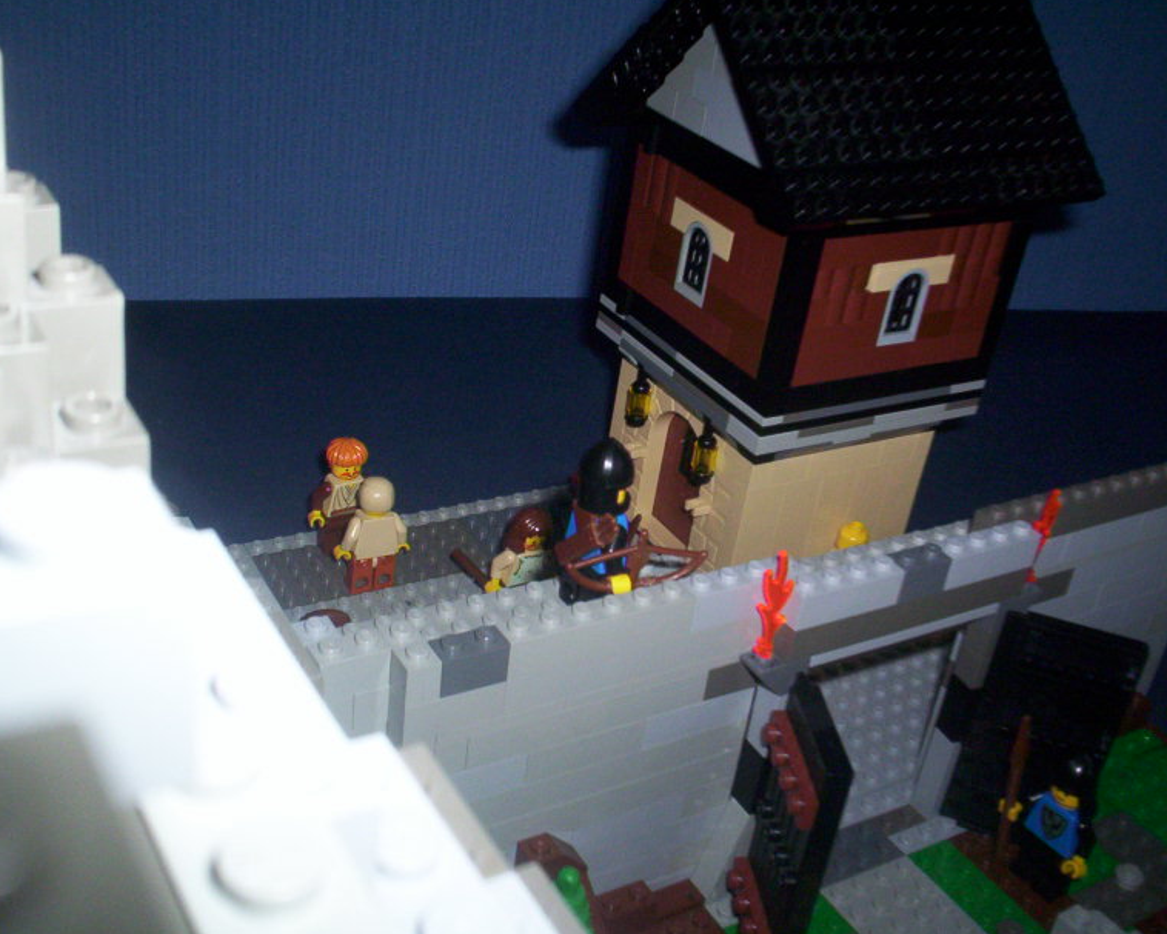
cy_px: 465
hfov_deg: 45.7
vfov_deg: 37.4
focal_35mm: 40
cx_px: 540
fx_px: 1382
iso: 140
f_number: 4.5
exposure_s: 1/60
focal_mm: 4.99
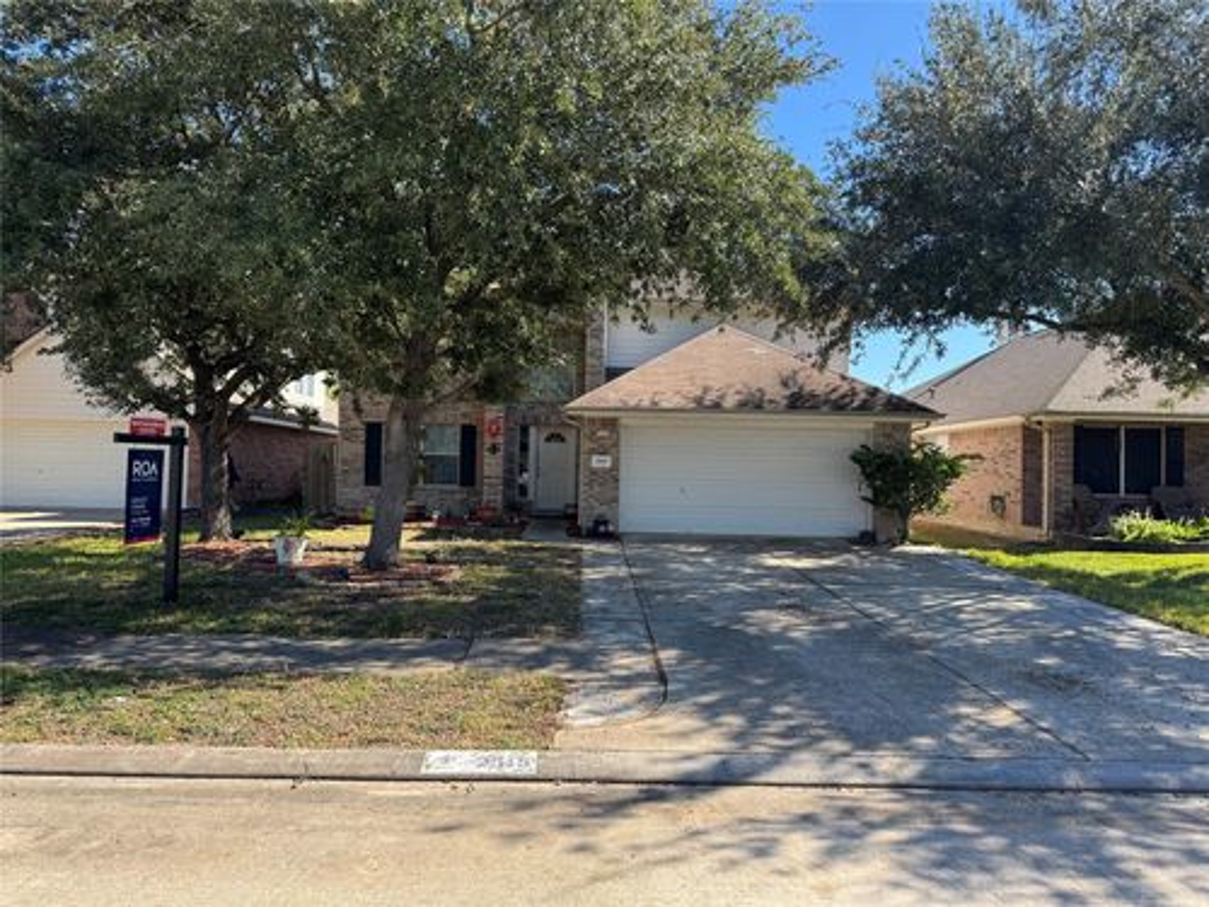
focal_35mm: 24
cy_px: 454
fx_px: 838
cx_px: 604
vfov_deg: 56.8
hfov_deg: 71.6
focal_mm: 6.76
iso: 80
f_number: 1.78
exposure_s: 1/1339
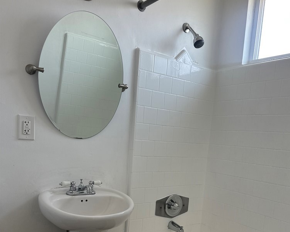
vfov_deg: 44.6
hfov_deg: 55.7
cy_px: 166
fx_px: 275
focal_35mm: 32
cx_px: 148
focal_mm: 6.86
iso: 125
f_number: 1.78
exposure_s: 1/121
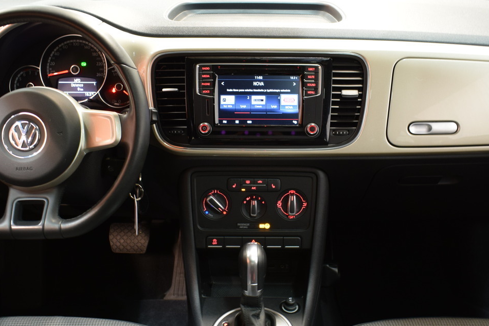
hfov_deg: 42.7
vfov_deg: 29.2
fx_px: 625
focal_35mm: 46
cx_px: 255
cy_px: 200
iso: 500
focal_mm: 18
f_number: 3.5
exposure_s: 1/3
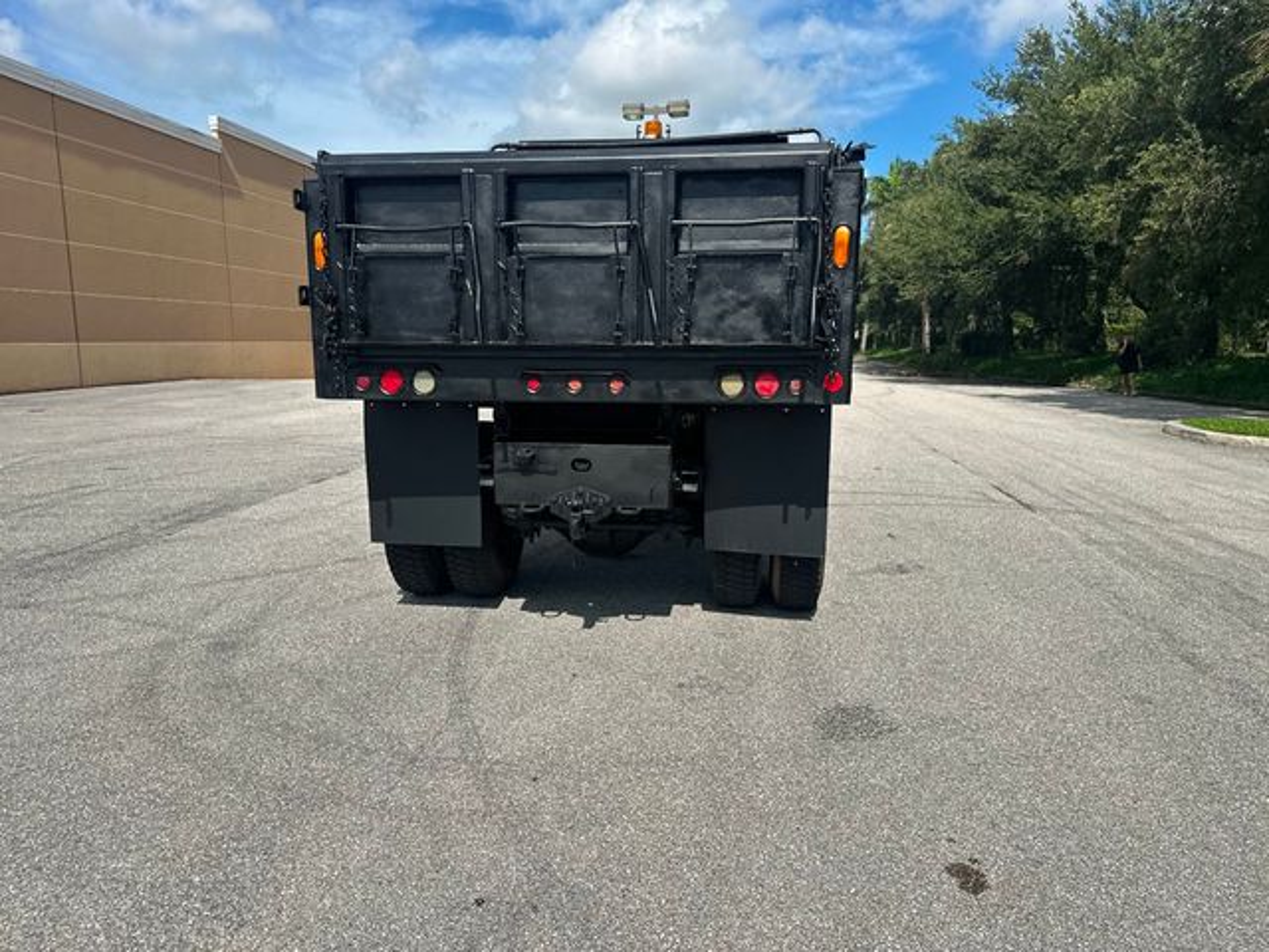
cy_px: 476
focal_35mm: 24
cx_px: 634
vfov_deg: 56.8
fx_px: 880
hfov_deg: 71.6
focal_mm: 6.86
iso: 80
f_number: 1.78
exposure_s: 1/6623
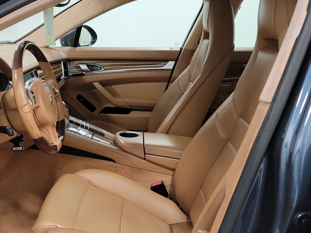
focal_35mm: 39
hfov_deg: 46.4
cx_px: 84
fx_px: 350
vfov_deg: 36.7
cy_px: 137
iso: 426
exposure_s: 1/59
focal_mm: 6.7
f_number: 1.8
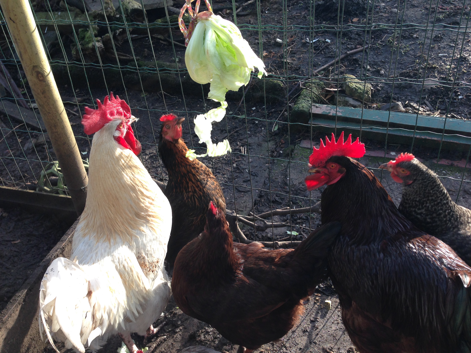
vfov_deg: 42.9
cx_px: 236
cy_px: 176
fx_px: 449
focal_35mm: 33
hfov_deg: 55.4
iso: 50
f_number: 2.4
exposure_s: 1/151
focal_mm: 4.12
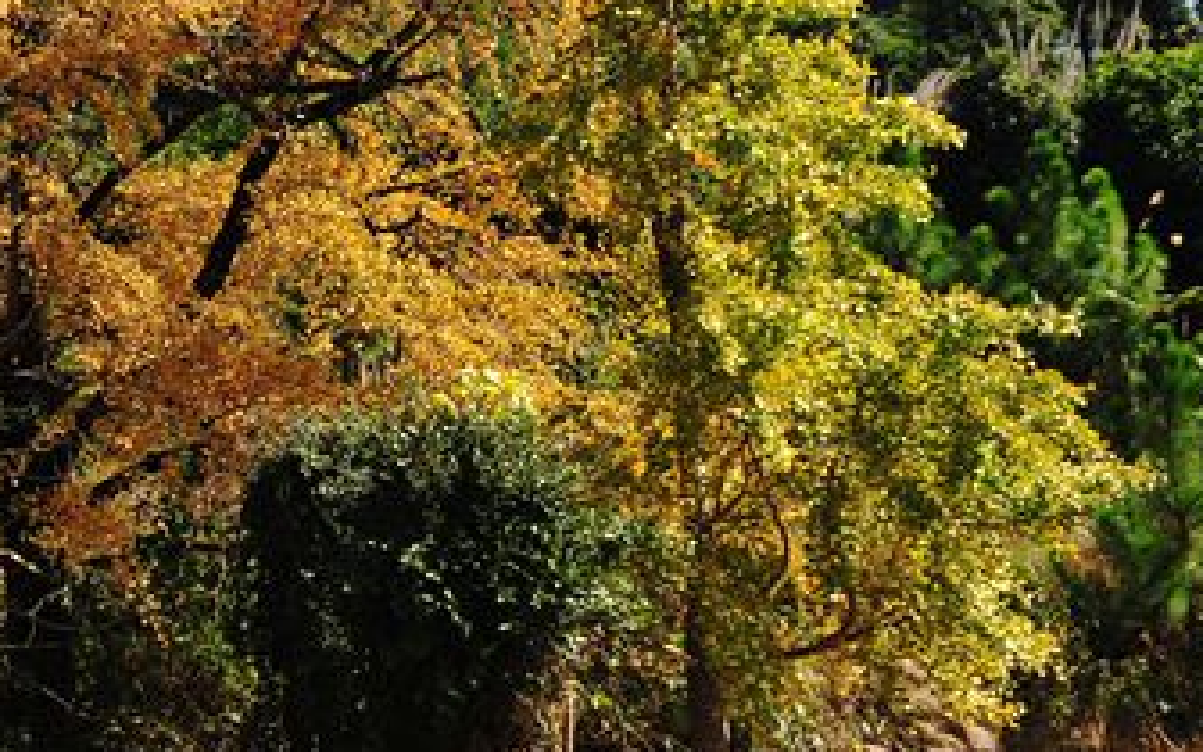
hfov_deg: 20.3
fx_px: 3082
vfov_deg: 13.8
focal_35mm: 94
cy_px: 120
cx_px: -340
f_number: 8
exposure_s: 1/200
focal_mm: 31
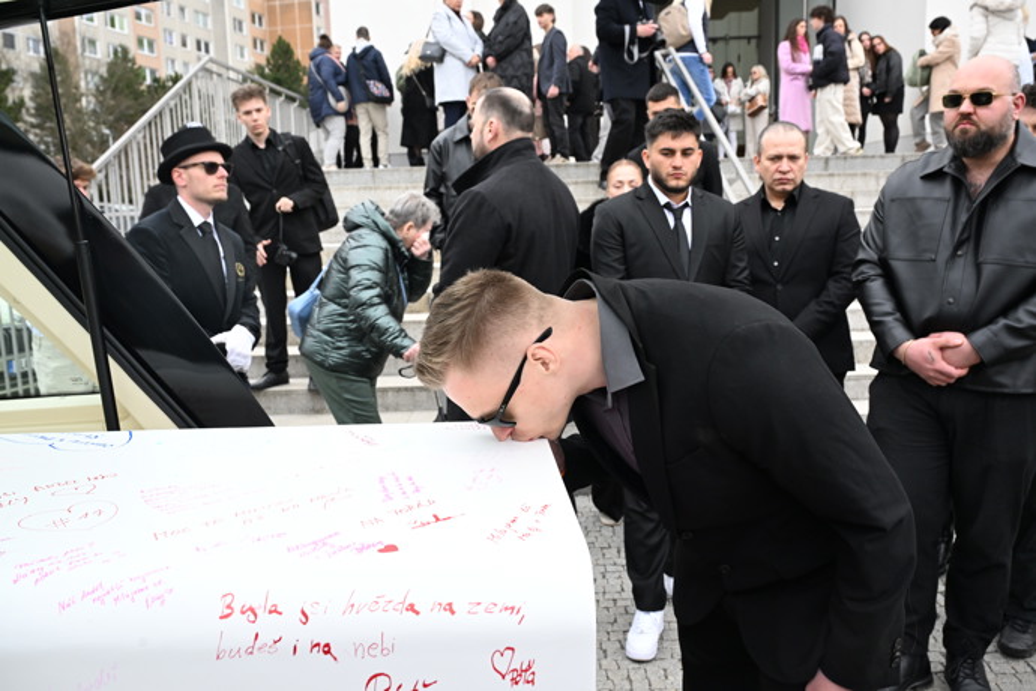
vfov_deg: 41.7
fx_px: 906
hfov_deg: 59.5
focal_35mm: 32
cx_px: 518
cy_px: 346
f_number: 7.1
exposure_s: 1/800
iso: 1600
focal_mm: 31.5
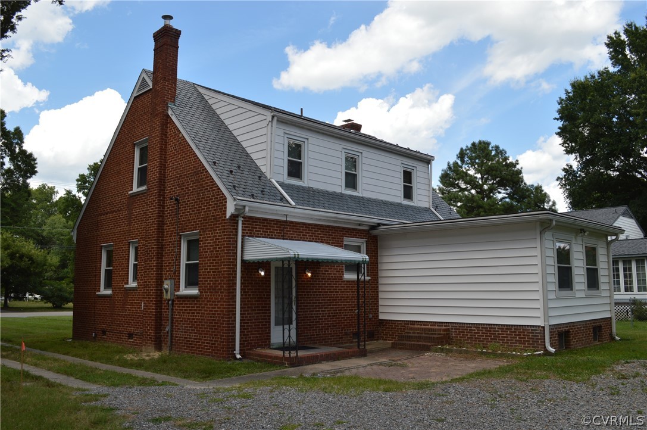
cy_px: 215
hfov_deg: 62.0
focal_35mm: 30
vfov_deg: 43.5
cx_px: 324
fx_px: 539
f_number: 7.1
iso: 100
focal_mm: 20
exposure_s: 1/200
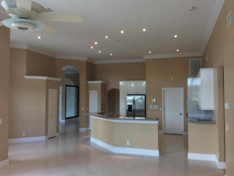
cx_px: 115
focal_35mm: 34
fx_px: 230
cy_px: 88
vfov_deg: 41.8
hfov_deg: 54.0
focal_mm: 3.3
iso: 40
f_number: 2.4
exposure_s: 1/24
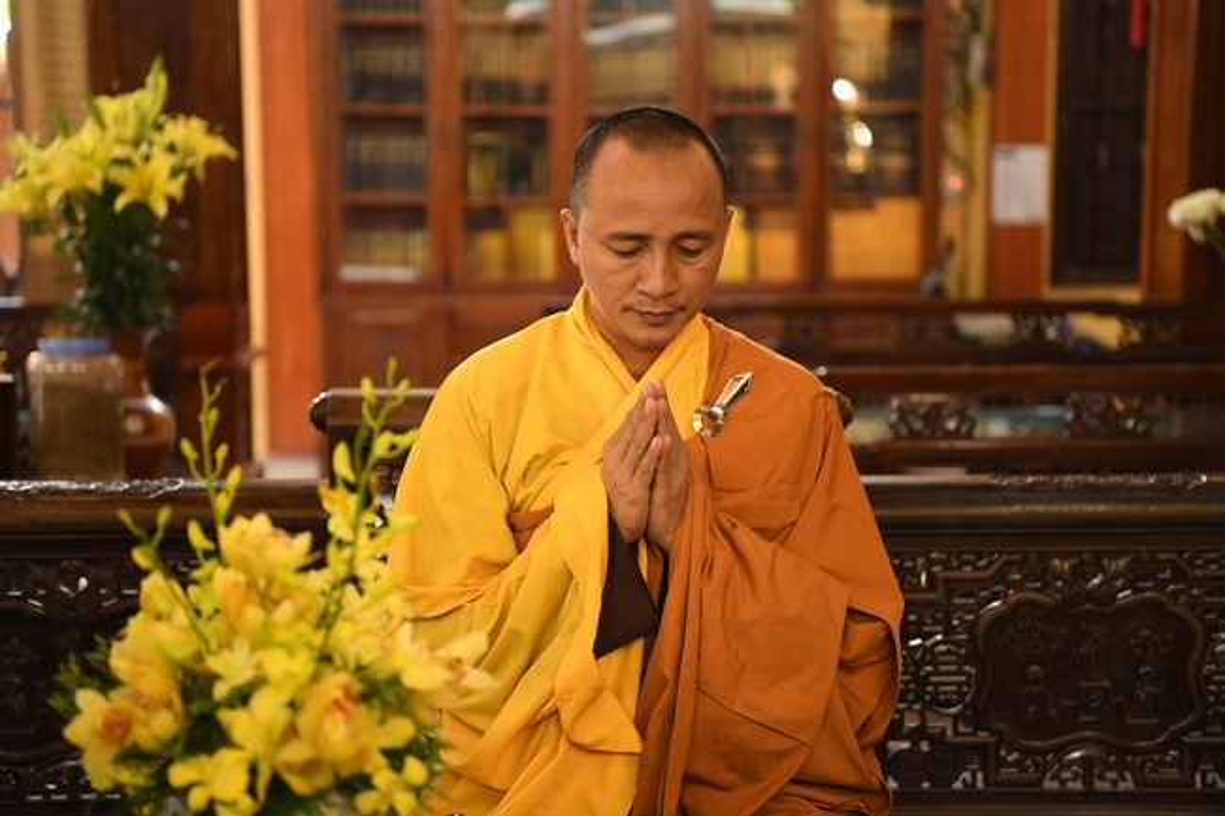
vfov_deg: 19.4
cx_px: 612
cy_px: 408
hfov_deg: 28.9
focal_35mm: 70
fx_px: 2381
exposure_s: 1/125
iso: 6400
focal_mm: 70
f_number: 2.8
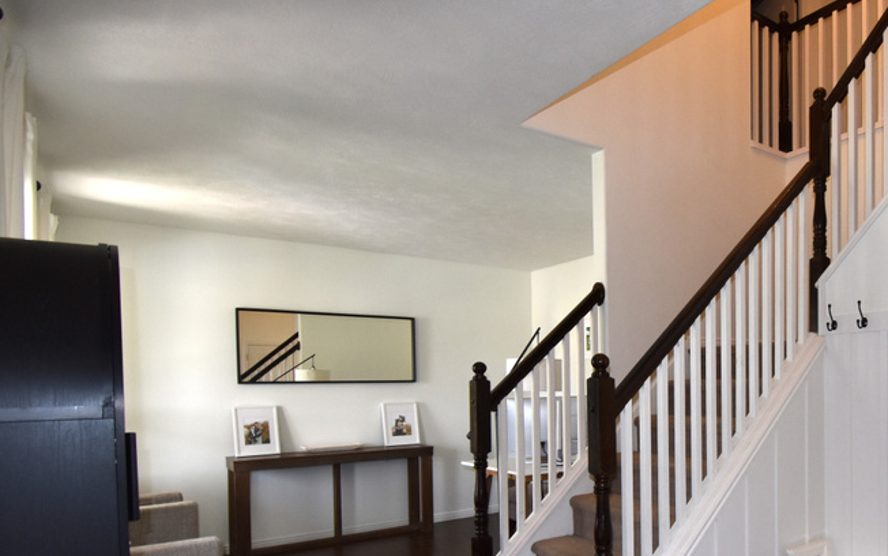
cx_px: 667
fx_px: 581
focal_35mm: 24
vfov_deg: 49.6
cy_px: 399
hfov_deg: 69.8
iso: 640
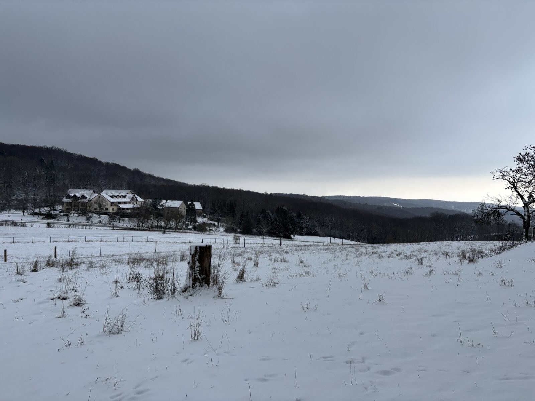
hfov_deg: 67.3
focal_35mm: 26
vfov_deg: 53.1
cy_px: 200
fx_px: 402
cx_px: 268
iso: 50
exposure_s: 1/1058
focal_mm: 5.96
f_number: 1.6
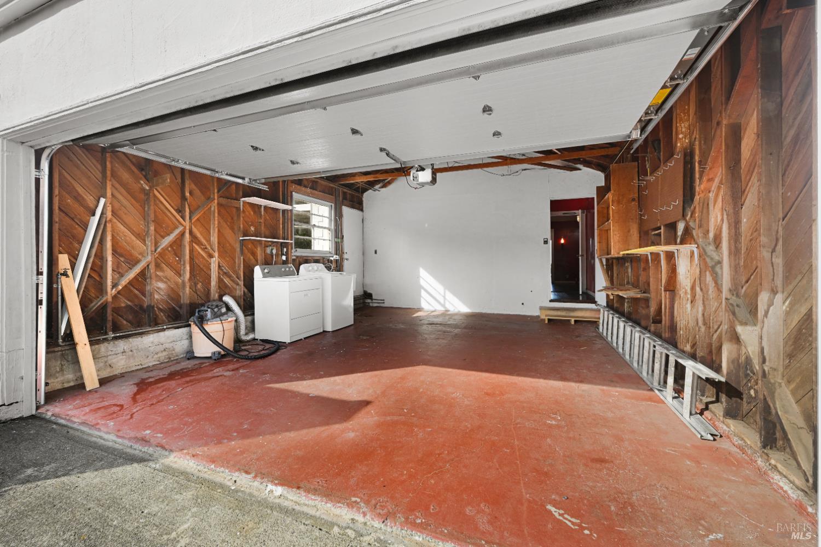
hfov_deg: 100.4
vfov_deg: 77.3
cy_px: 274
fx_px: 342
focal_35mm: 15
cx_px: 410
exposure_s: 1/60
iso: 800
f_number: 10
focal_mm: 15
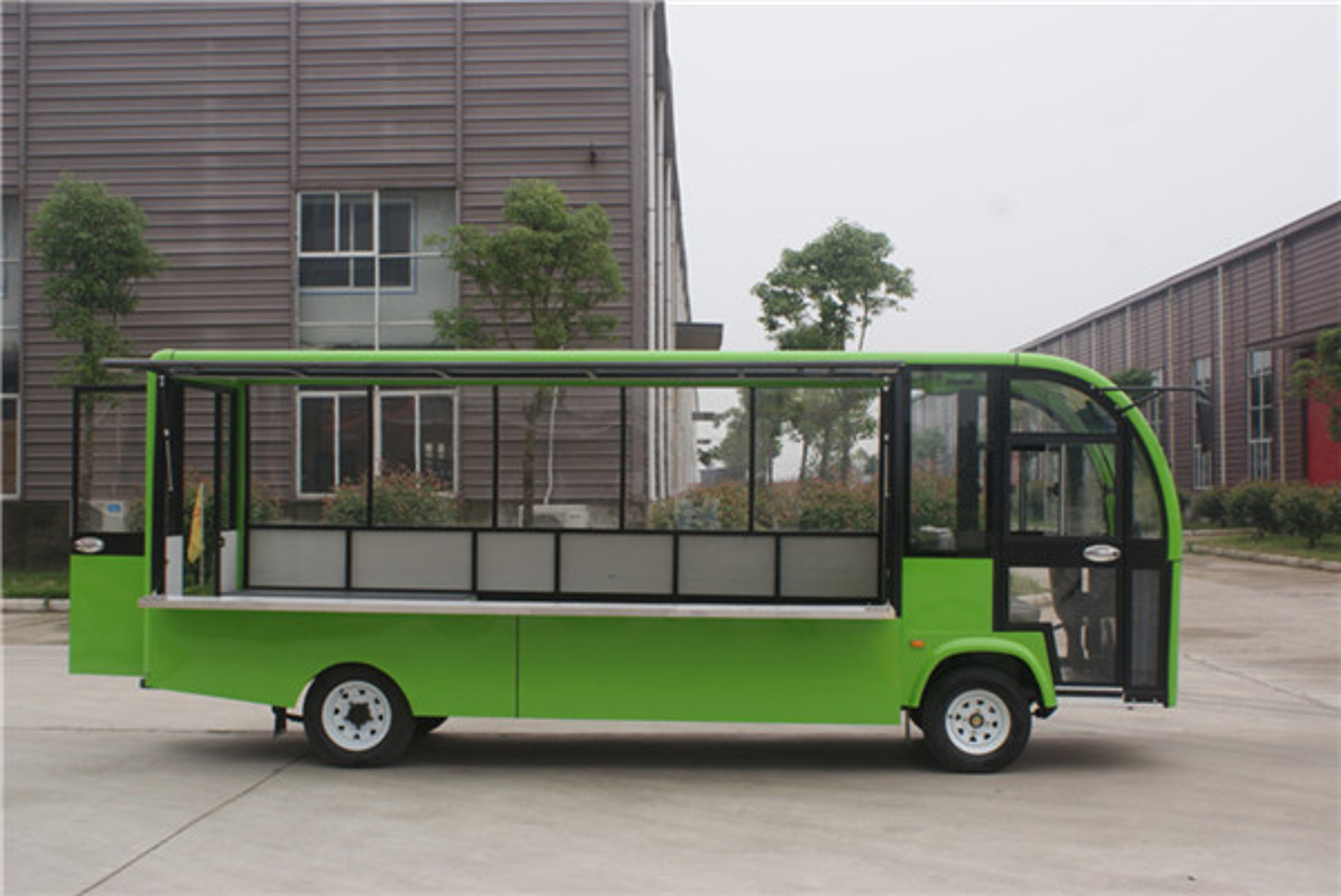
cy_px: 448
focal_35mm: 42
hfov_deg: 46.4
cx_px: 670
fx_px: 1566
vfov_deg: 31.9
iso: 100
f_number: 10
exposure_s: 1/80
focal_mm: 28
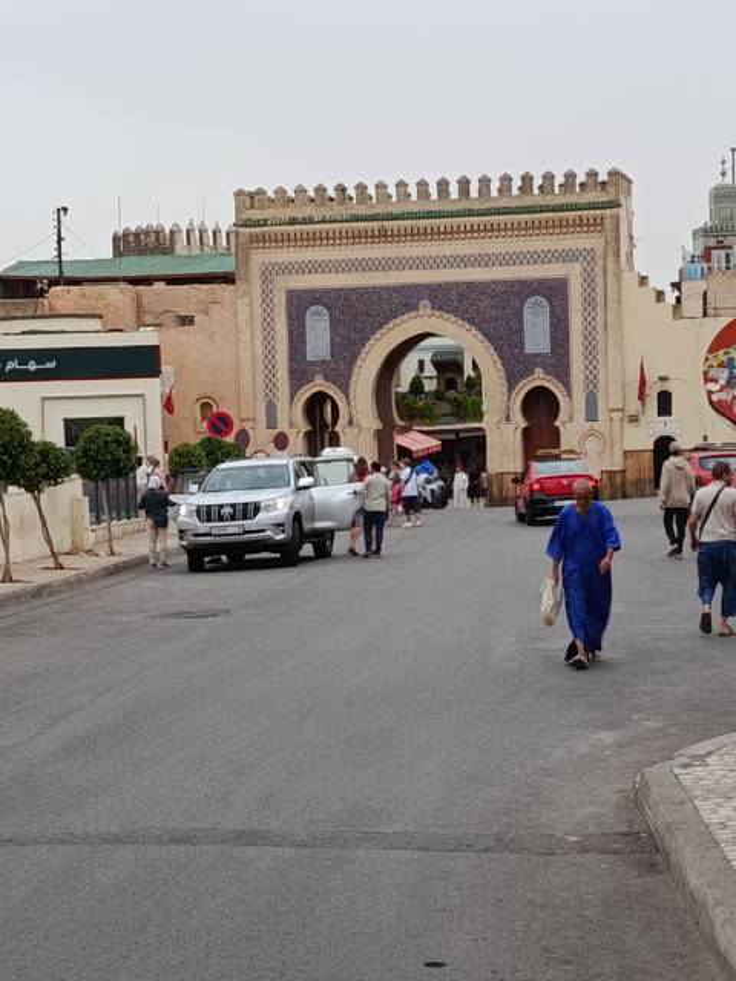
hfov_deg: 21.9
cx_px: 368
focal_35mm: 67
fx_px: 1899
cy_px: 490
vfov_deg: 29.0
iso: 50
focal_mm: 5.24
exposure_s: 1/117
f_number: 1.7
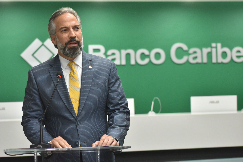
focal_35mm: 75
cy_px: 81
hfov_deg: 27.0
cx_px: 122
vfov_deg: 18.2
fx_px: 507
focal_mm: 50
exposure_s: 1/125
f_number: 2.2
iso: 400
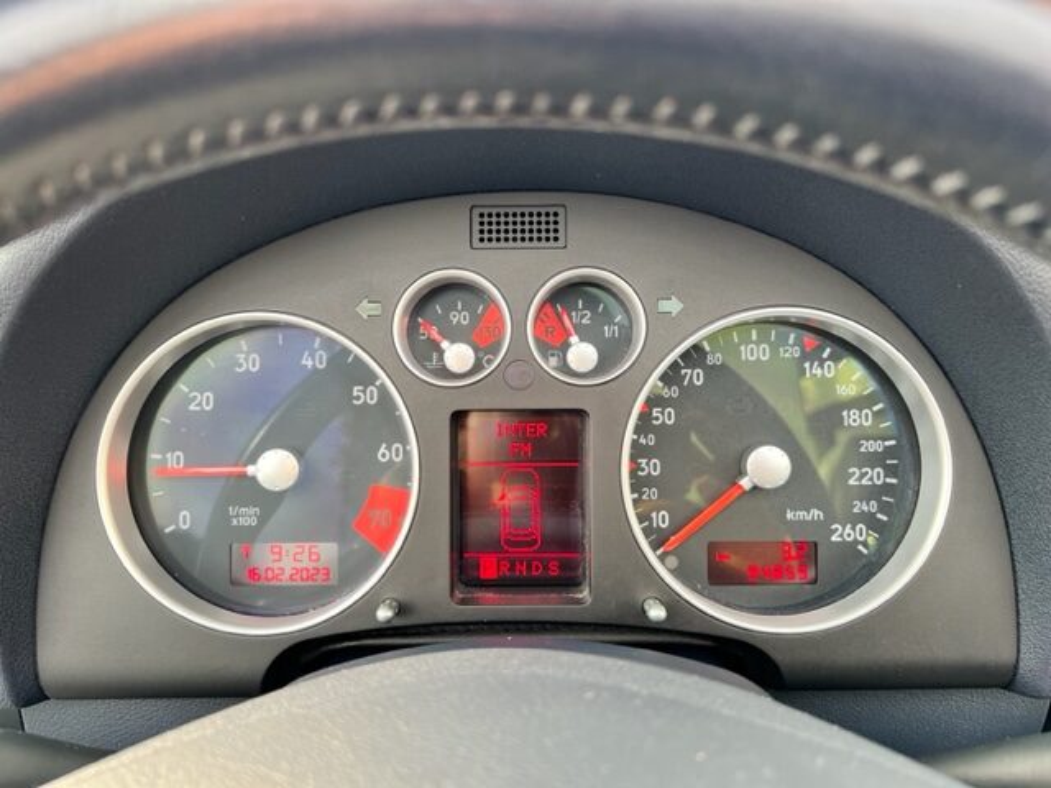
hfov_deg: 67.3
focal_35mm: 26
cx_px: 526
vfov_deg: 53.1
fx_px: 789
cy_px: 394
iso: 64
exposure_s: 1/121
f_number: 1.5
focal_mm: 5.7
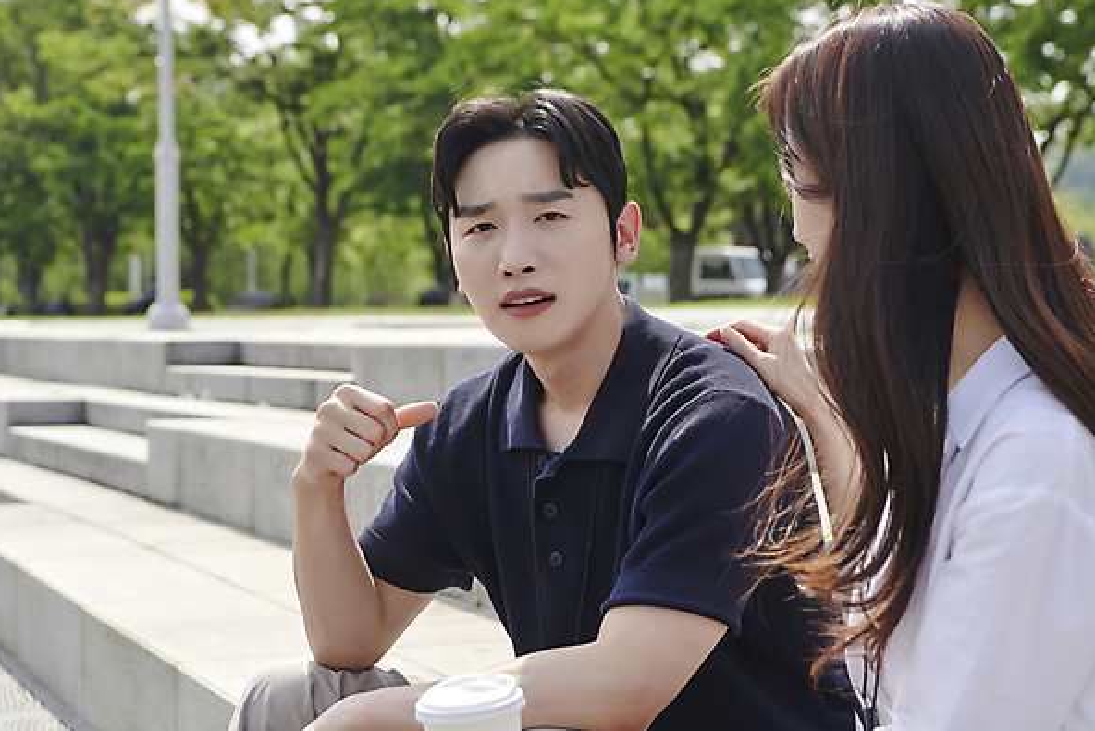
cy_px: 365
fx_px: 2069
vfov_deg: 20.0
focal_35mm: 68
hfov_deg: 29.6
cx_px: 545
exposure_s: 1/500
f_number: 5.6
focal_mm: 56
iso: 160
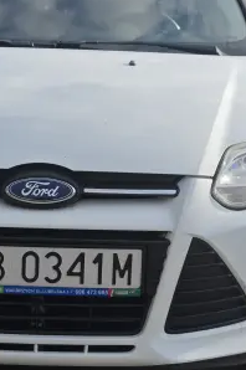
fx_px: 1264
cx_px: 53
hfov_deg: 11.1
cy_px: 204
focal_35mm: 123
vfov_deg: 16.7
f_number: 2
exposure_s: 1/1938
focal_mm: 8.72
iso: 50
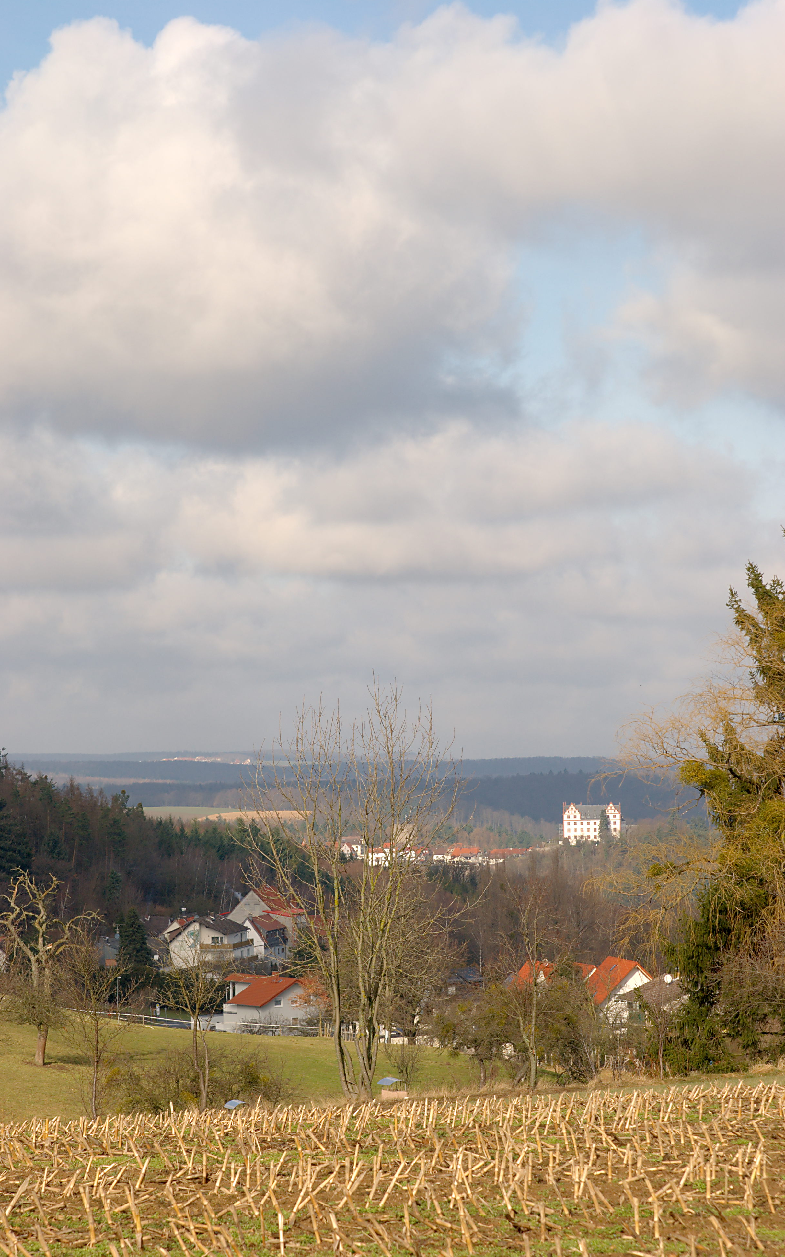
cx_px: 391
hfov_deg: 11.3
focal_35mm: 116
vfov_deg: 18.0
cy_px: 628
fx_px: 3954
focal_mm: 75
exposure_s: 1/640
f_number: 7.1
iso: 200
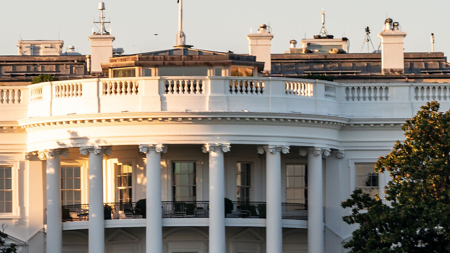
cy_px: 220
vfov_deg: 2.2
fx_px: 6645
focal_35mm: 557
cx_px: 171
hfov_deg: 3.9
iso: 100
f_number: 5.6
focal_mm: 203
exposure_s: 1/160
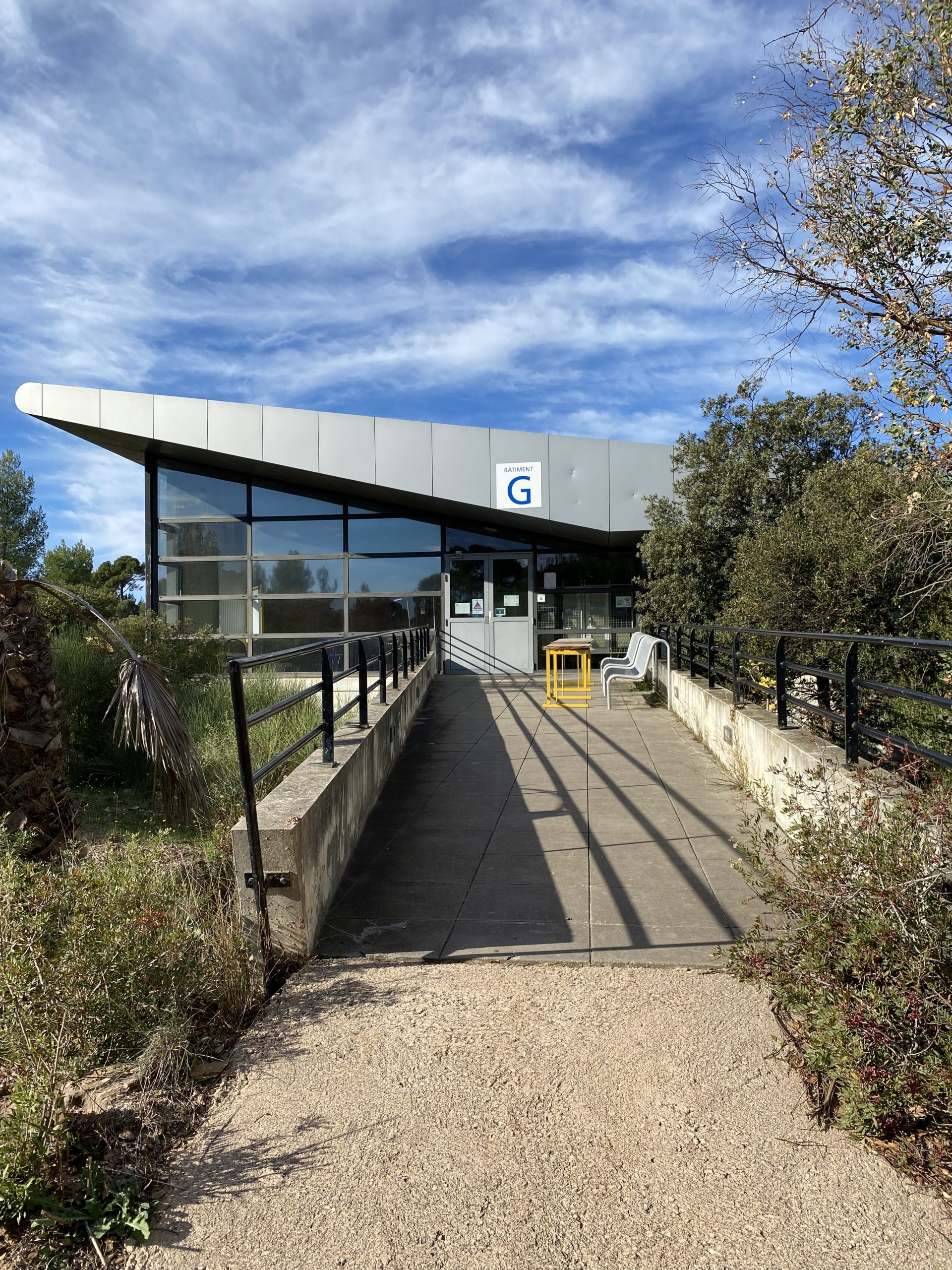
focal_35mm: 26
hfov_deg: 53.1
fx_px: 953
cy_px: 635
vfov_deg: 67.3
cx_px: 476
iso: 32
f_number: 1.8
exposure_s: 1/3205
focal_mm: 4.25
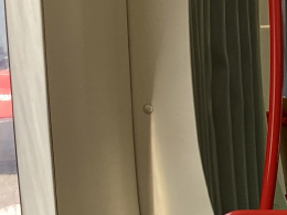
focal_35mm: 140
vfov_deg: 10.5
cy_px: 218
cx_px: 583
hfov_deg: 12.4
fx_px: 1161
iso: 50
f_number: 1.8
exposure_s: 1/121
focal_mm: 3.99
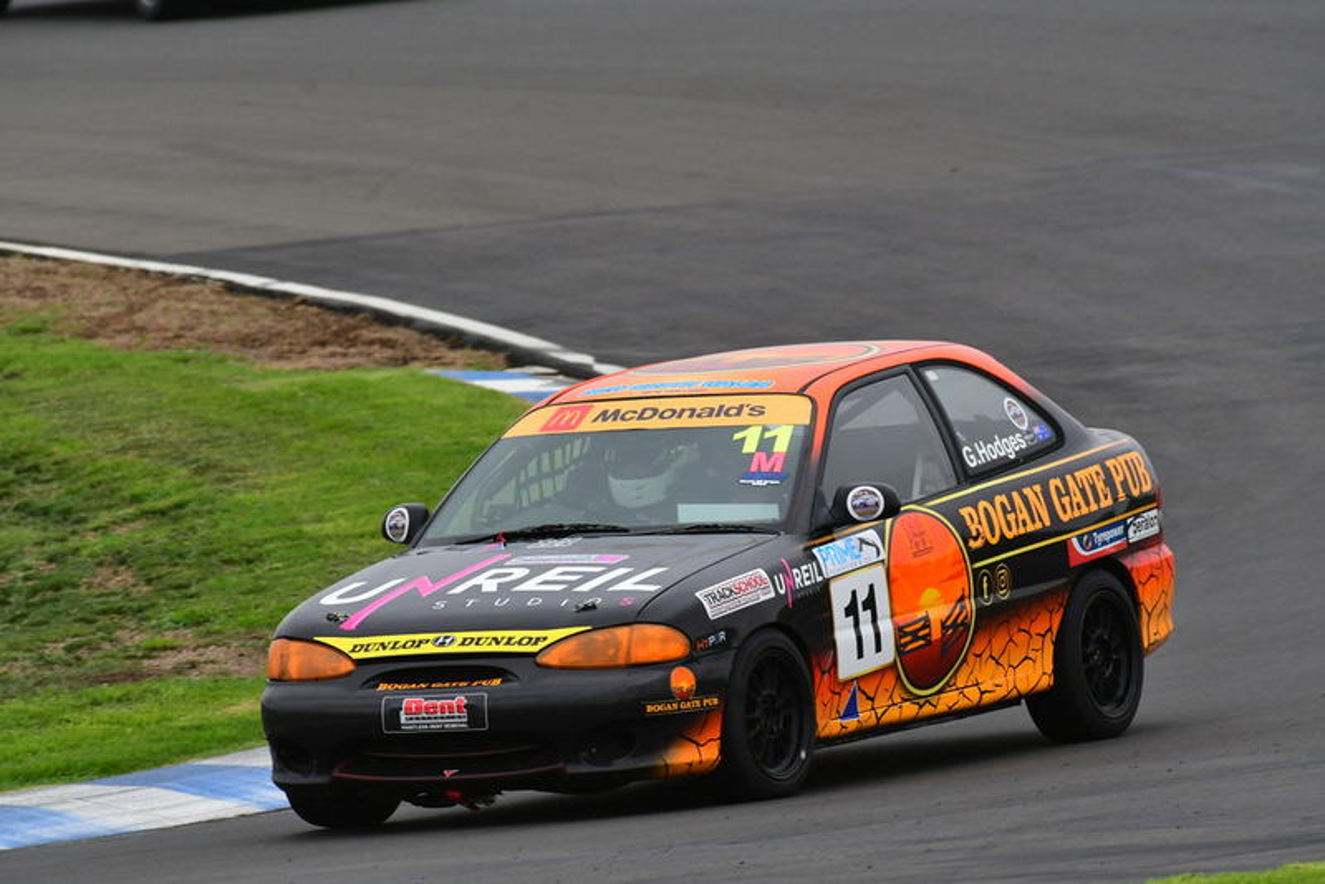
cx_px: 662
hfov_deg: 2.7
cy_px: 442
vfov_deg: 1.8
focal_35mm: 750
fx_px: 27613
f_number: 9
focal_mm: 500
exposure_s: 1/640
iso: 1000
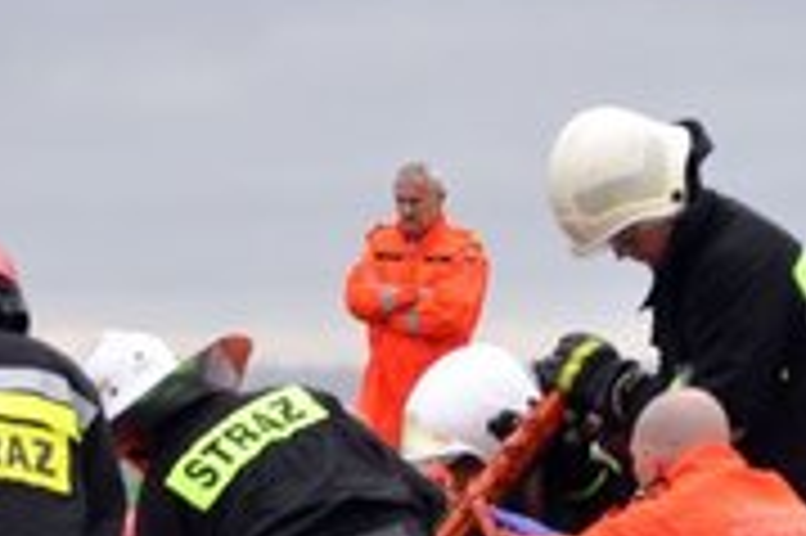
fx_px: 14159
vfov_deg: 2.2
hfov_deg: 3.3
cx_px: 486
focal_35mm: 633
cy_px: 554
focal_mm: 116
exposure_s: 1/80
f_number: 6.3
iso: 320
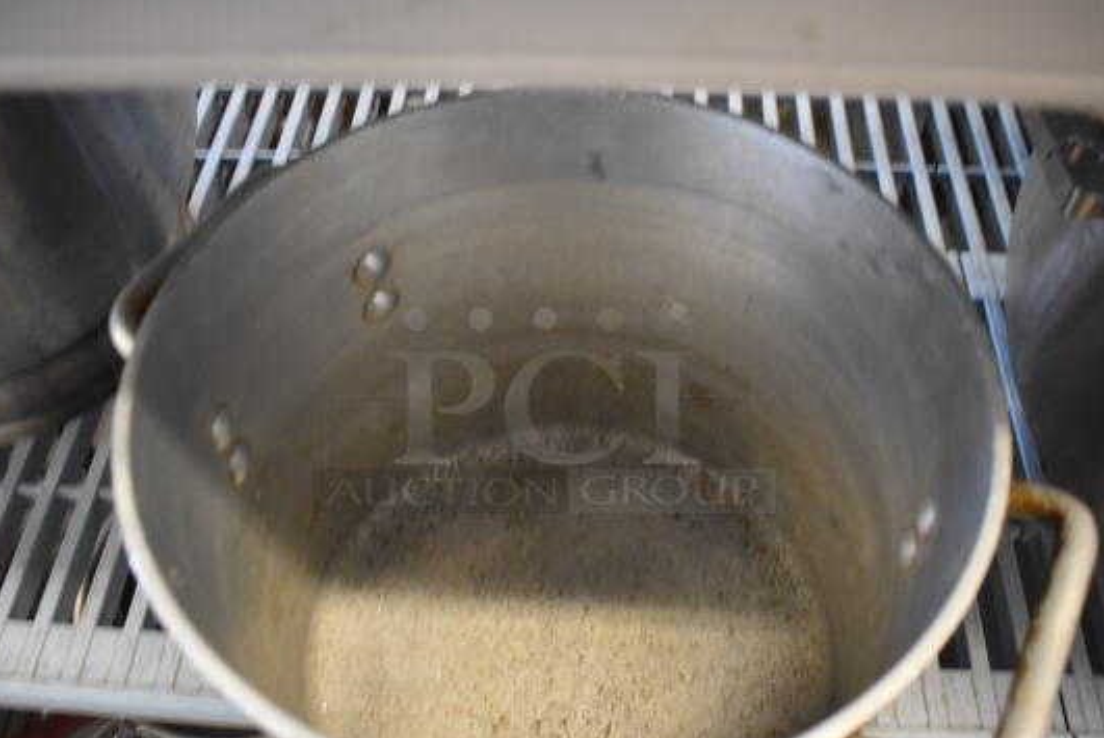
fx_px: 951
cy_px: 403
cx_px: 545
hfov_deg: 60.2
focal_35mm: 31
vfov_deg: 42.4
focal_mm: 18
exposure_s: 1/125
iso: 4000
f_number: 3.5
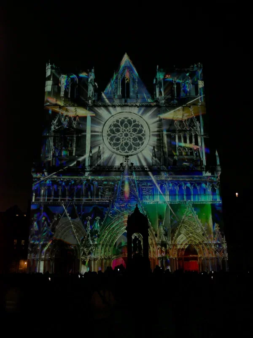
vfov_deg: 54.0
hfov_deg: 41.8
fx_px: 331
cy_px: 169
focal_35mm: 34
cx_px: 126
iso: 1600
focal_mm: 17
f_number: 4
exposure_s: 1/50
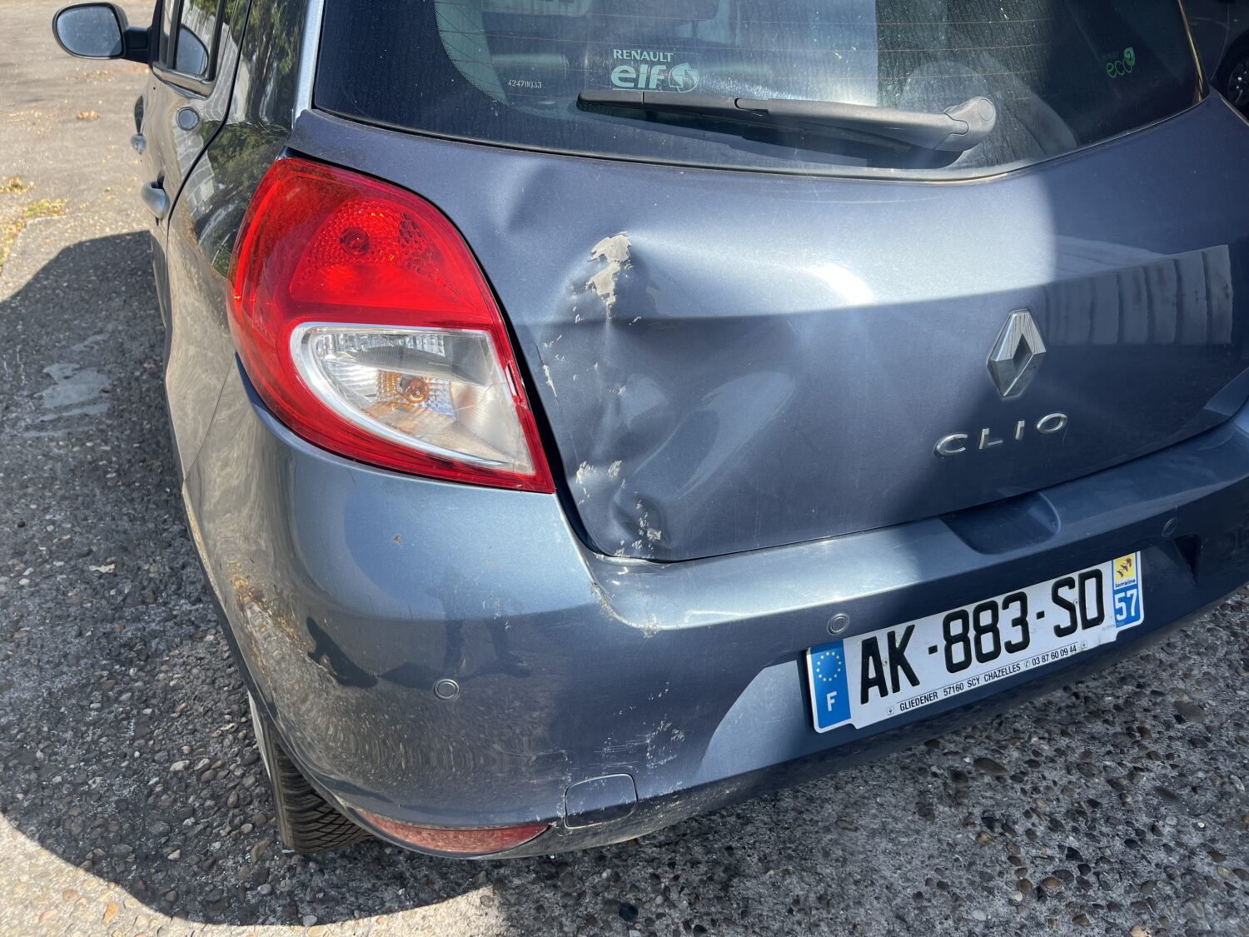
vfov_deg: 53.1
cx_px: 624
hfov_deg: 67.3
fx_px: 938
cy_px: 468
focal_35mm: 26
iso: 50
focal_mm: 5.7
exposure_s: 1/1934
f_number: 1.5
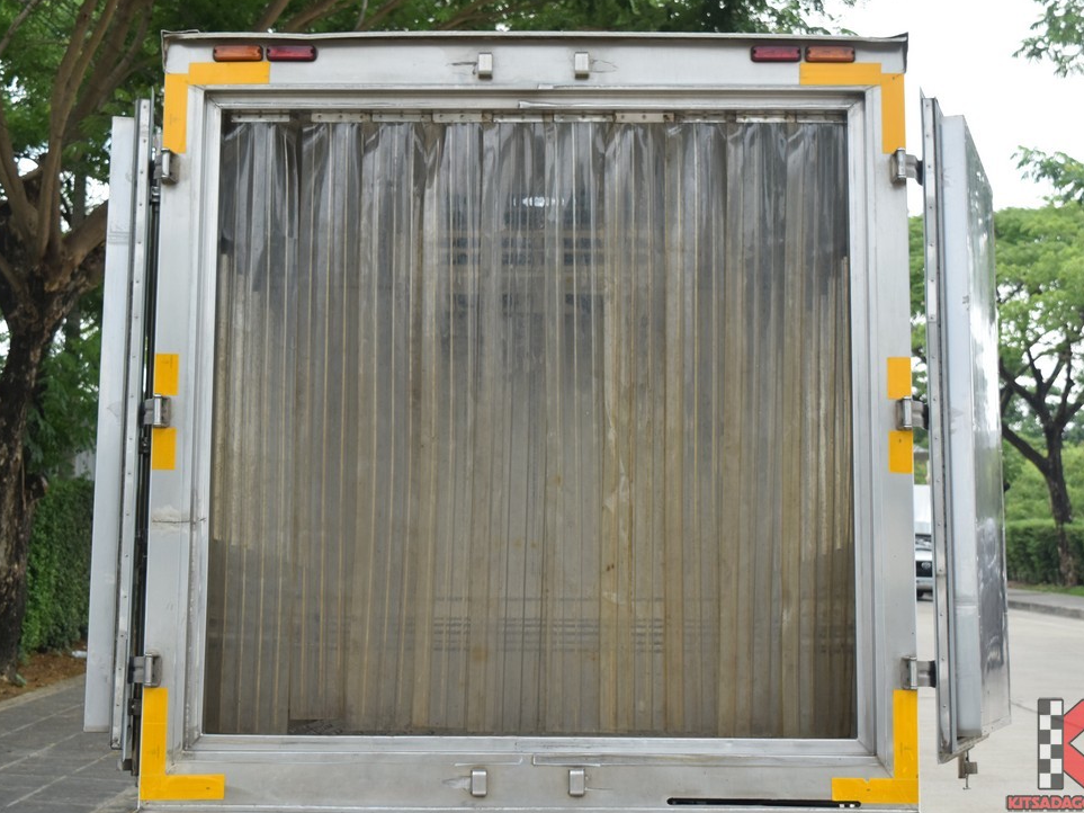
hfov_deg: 34.4
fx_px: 1753
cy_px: 407
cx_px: 537
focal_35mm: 56
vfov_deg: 26.1
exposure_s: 1/800
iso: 640
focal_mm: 34
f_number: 8
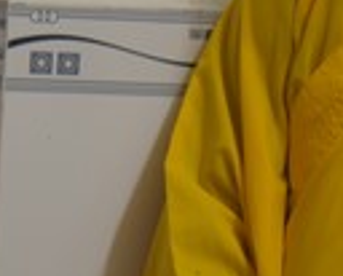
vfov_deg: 3.4
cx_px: 643
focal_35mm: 452
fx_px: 4599
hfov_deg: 4.2
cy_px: -29
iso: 1800
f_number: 4
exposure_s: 1/125
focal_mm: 95
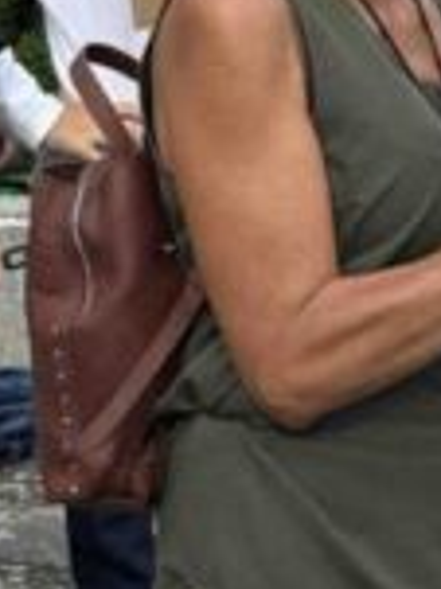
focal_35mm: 191
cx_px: 461
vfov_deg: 10.3
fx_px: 3249
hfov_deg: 7.7
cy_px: -43
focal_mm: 6.76
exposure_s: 1/1312
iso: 64
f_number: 1.78
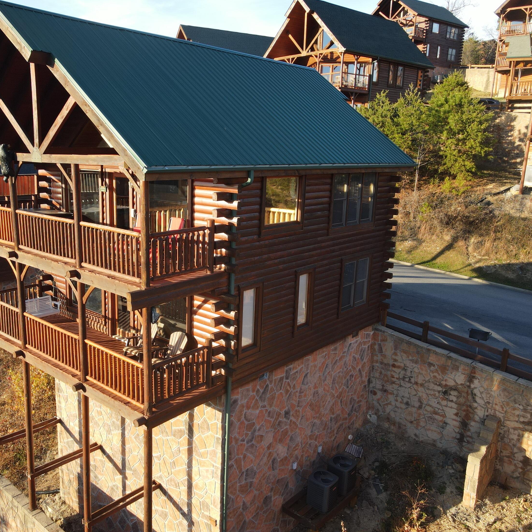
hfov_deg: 55.3
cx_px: 215
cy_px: 268
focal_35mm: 29
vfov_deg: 55.6
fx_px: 504
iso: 100
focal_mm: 4.5
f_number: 2.8
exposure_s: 1/125
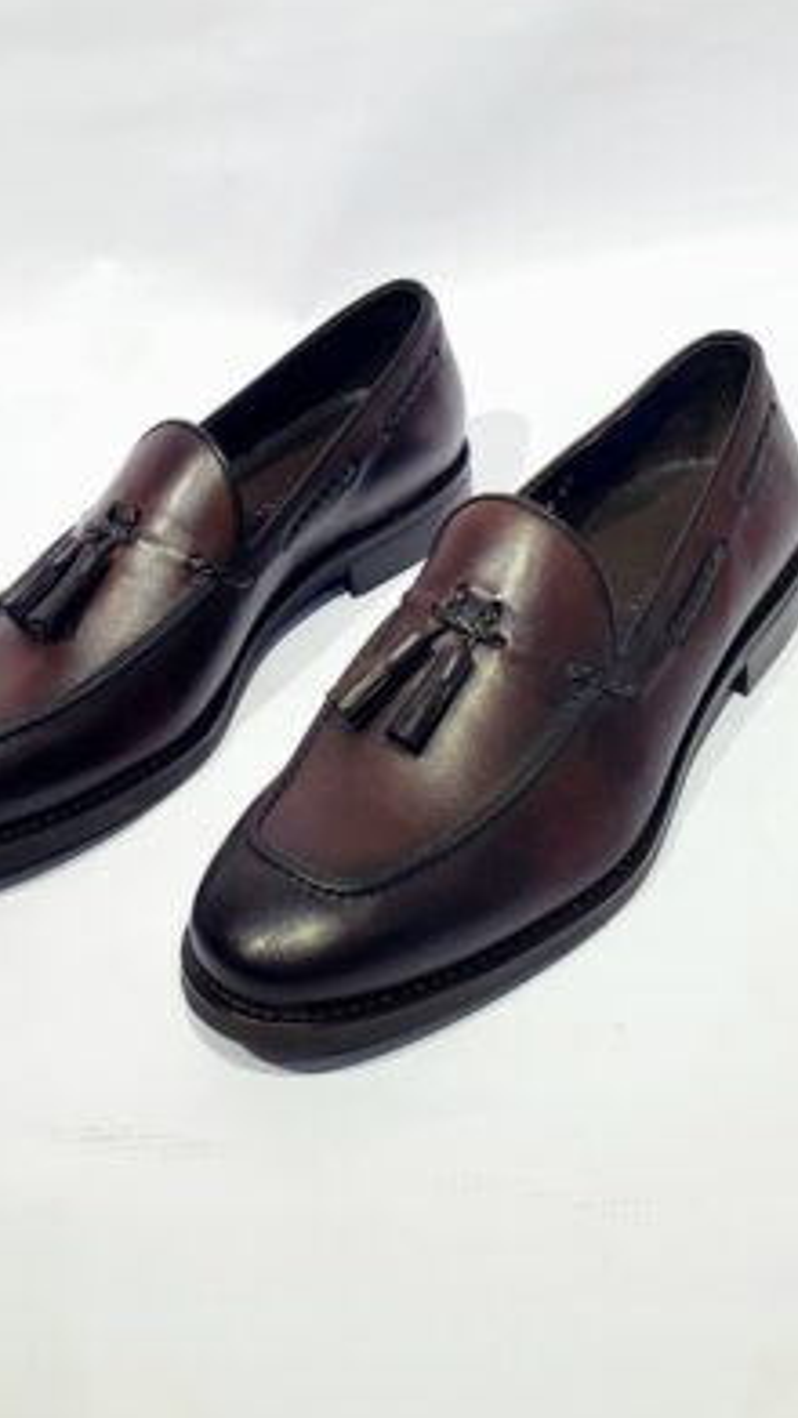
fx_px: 1091
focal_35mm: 29
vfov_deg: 66.1
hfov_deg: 39.9
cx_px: 305
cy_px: 704
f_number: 2.4
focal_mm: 4.3
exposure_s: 1/100
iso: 80
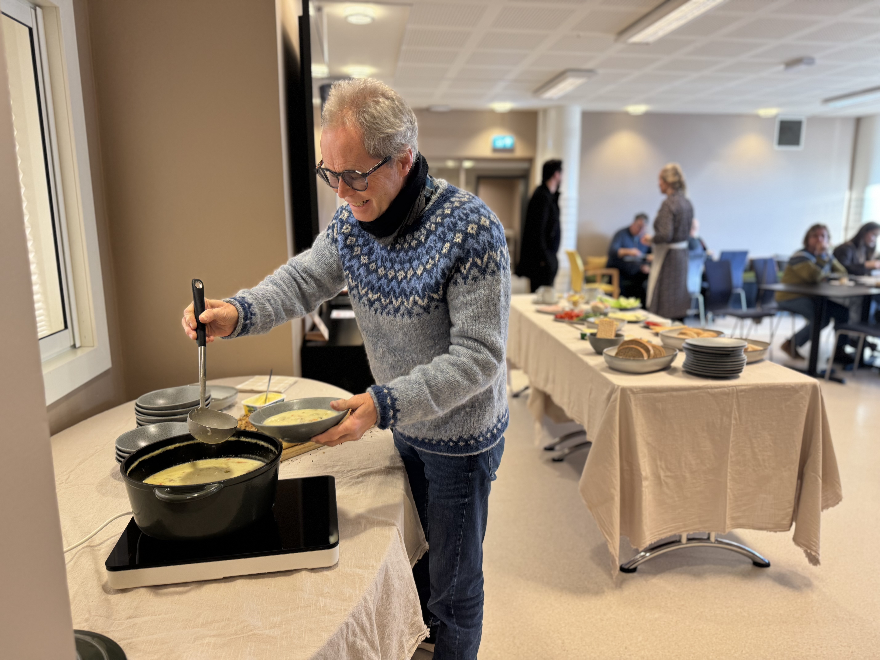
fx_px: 610
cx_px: 440
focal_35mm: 24
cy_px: 330
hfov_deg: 71.6
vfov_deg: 56.8
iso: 125
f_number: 1.78
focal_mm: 6.76
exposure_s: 1/100
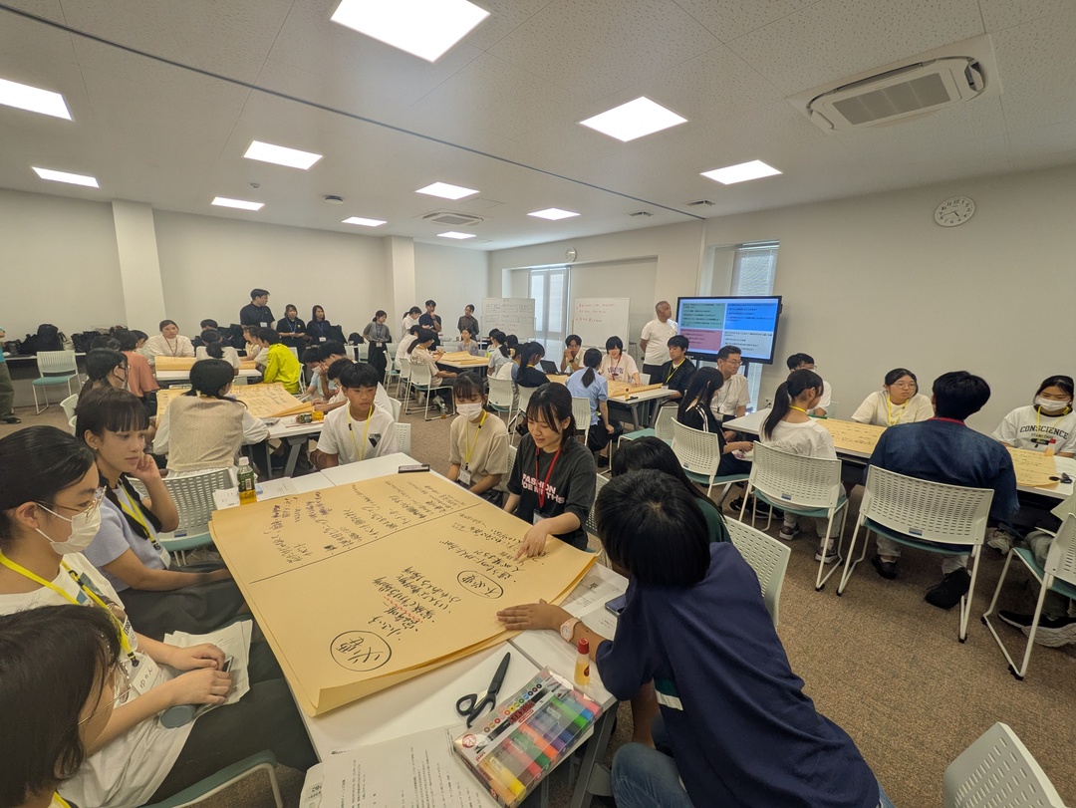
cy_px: 404
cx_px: 538
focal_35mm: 14
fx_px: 435
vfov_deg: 85.7
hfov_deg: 102.0
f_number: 2.2
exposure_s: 1/158
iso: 40
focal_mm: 1.83
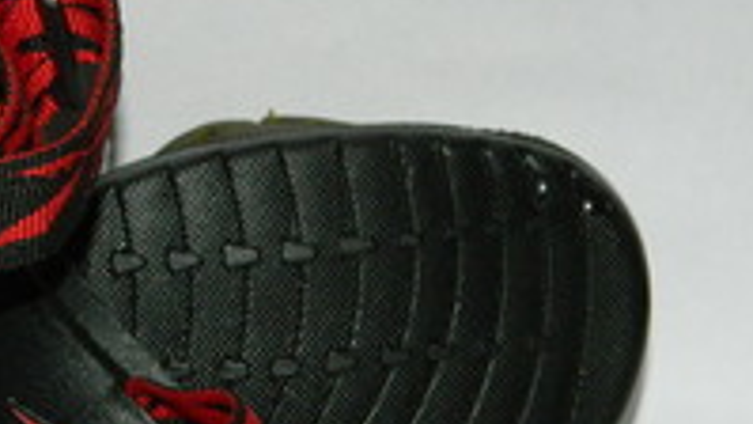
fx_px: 3834
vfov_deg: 6.3
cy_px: 441
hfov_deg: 11.1
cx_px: 64
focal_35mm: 192
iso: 200
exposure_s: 1/50
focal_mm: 12.6
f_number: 4
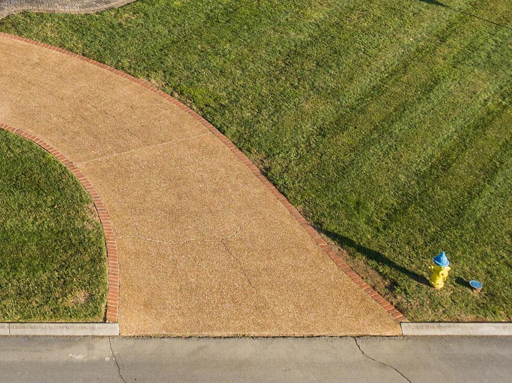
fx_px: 1094
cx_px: -192
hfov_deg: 22.8
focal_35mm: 74
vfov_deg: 18.2
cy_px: -146
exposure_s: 1/20
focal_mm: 12.29
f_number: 2.8
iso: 120
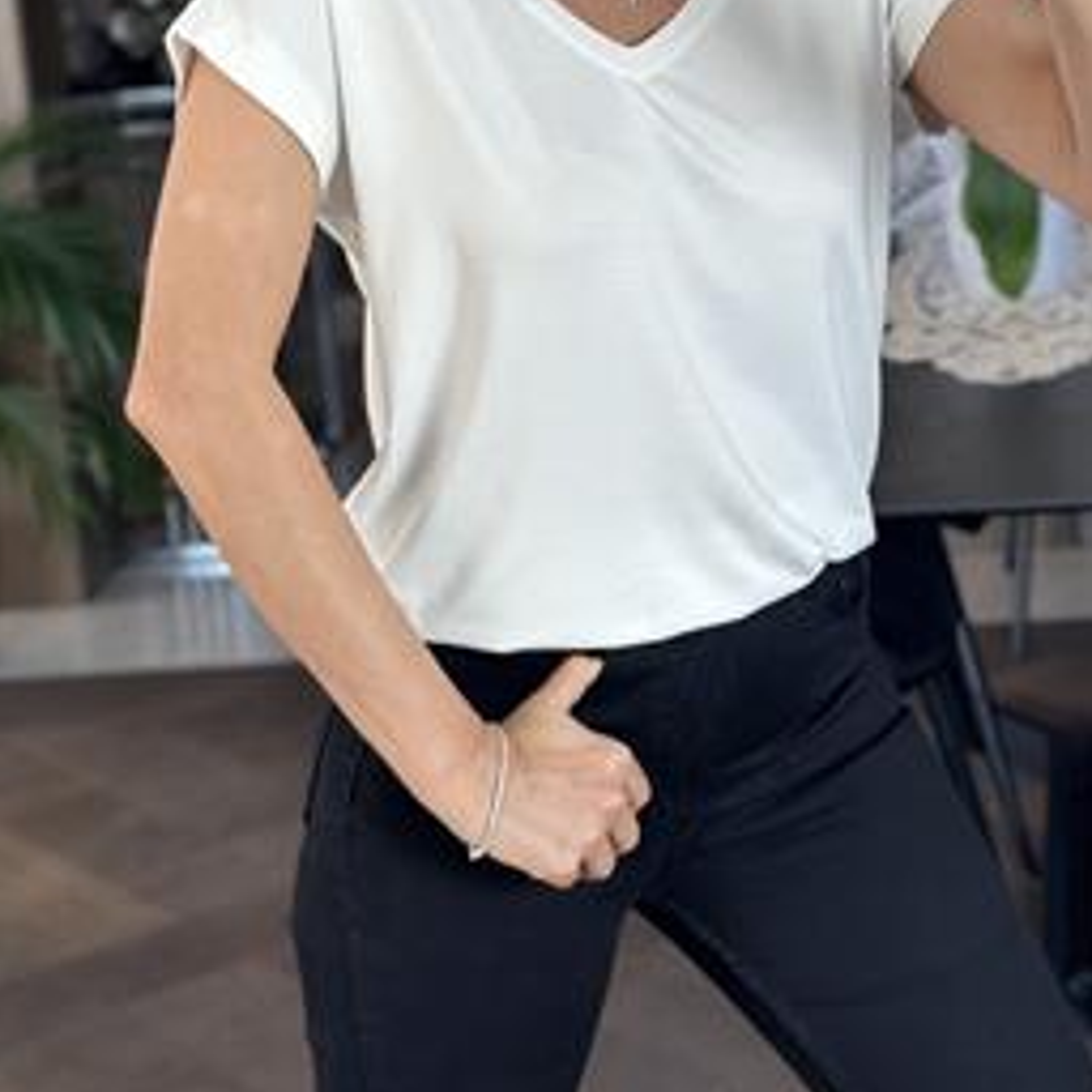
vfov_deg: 20.3
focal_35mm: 84
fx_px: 2998
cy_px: 141
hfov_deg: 20.6
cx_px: 631
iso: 125
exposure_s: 1/100
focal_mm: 6.86
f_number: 1.78
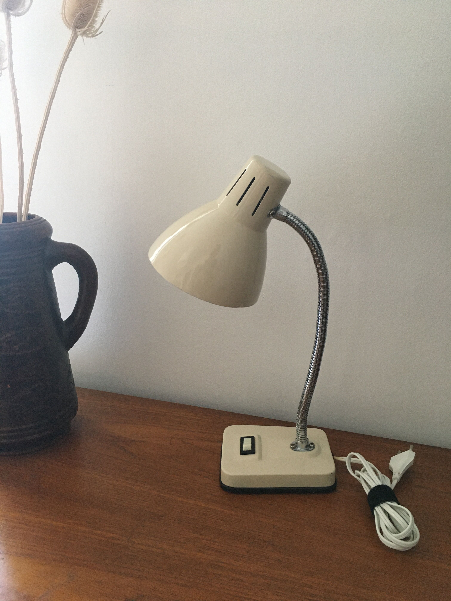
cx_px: 226
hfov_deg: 48.2
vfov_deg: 61.7
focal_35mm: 29
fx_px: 504
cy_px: 300
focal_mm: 4.15
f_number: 2.2
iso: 200
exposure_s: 1/33
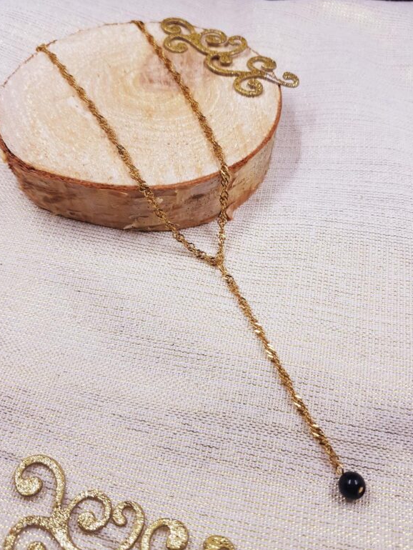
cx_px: 207
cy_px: 274
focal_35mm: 27
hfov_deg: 51.4
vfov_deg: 65.3
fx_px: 429
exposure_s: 1/189
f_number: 1.7
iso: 40
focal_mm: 4.2
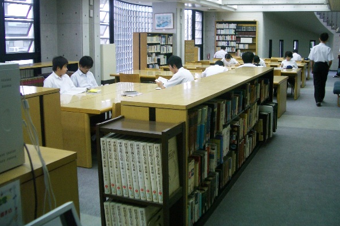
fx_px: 378
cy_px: 87
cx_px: 186
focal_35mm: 40
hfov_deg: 48.4
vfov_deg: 33.3
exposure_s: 1/40
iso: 100
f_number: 2.6
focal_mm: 5.8
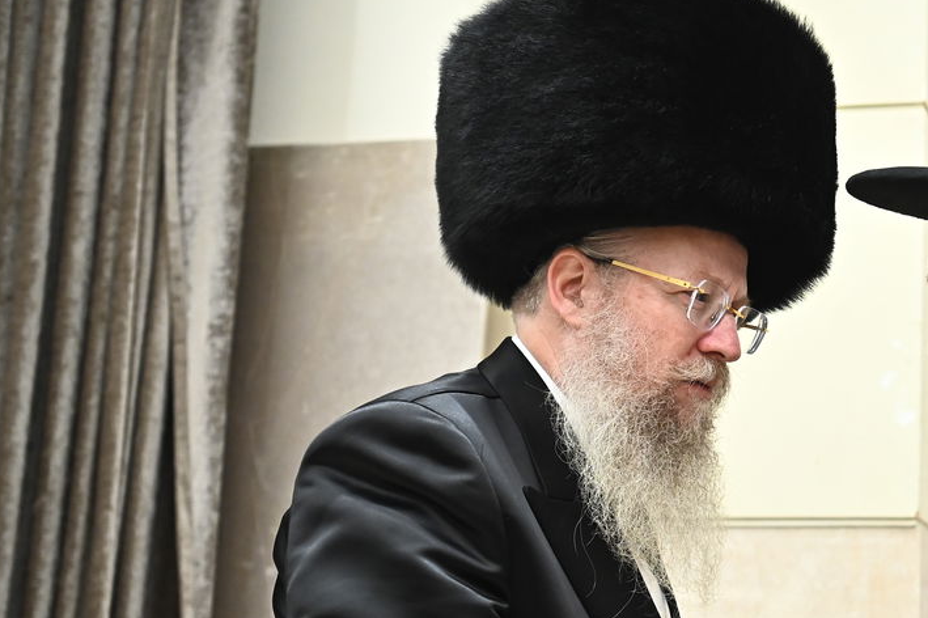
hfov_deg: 24.7
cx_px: 882
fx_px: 2035
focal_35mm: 79
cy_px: 446
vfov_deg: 17.2
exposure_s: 1/200
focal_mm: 40
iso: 2000
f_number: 3.2
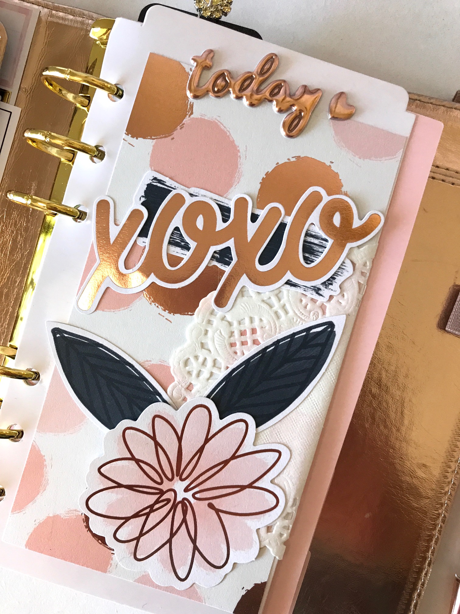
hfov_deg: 49.7
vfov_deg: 63.4
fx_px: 496
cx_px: 230
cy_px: 307
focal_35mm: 28
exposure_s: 1/33
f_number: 1.8
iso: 40
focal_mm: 3.99
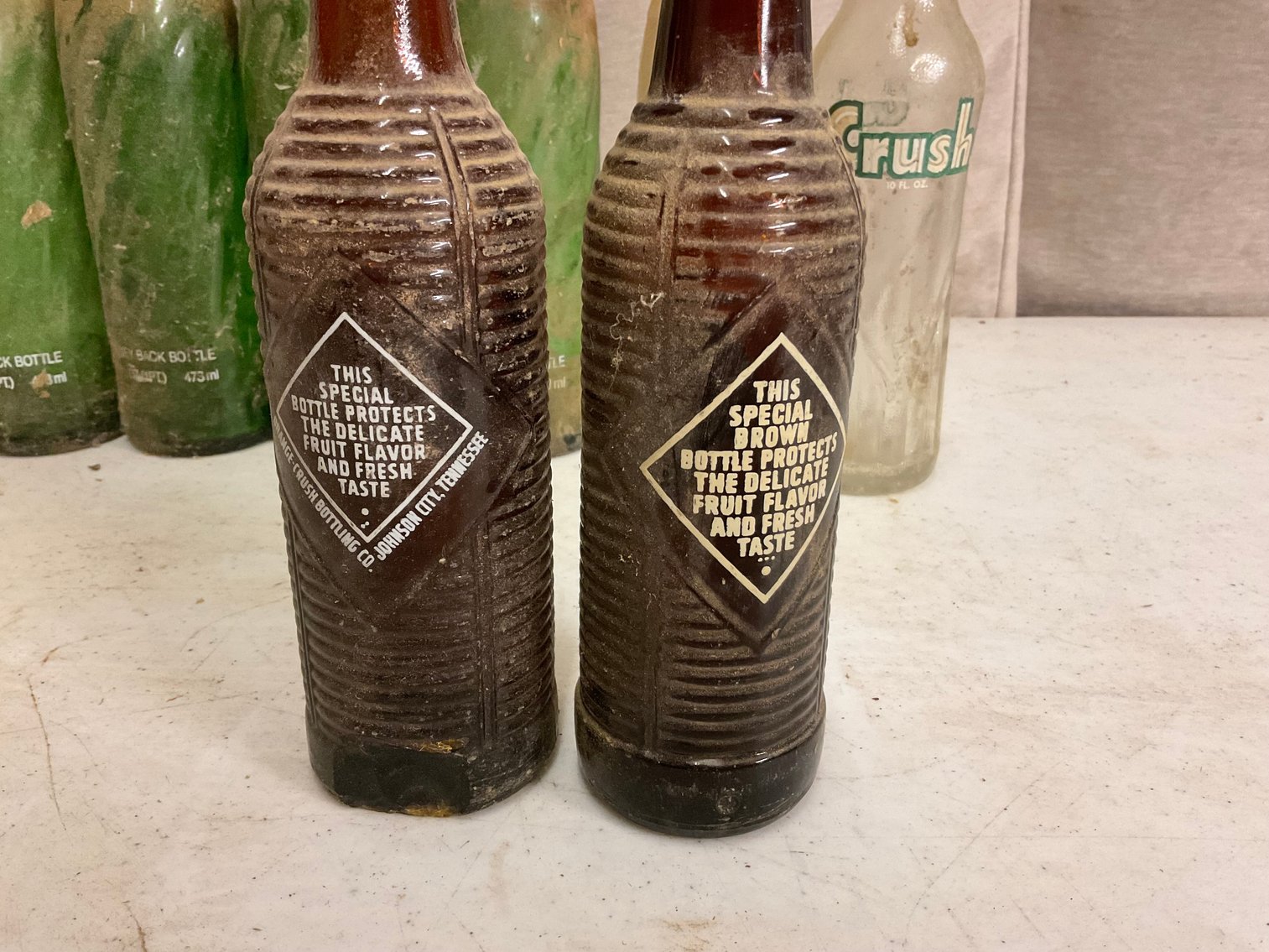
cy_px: 476
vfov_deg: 48.2
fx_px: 1063
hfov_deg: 61.7
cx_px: 634
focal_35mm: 29
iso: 250
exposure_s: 1/40
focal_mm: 3
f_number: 1.8
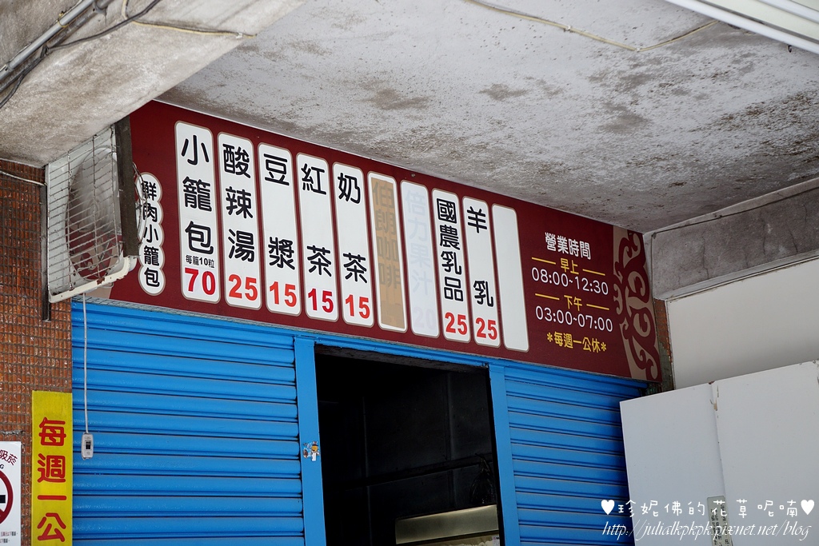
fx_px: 1604
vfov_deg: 19.3
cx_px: 410
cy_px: 273
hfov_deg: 28.6
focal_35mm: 70
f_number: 5
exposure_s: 1/80
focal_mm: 47
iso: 250
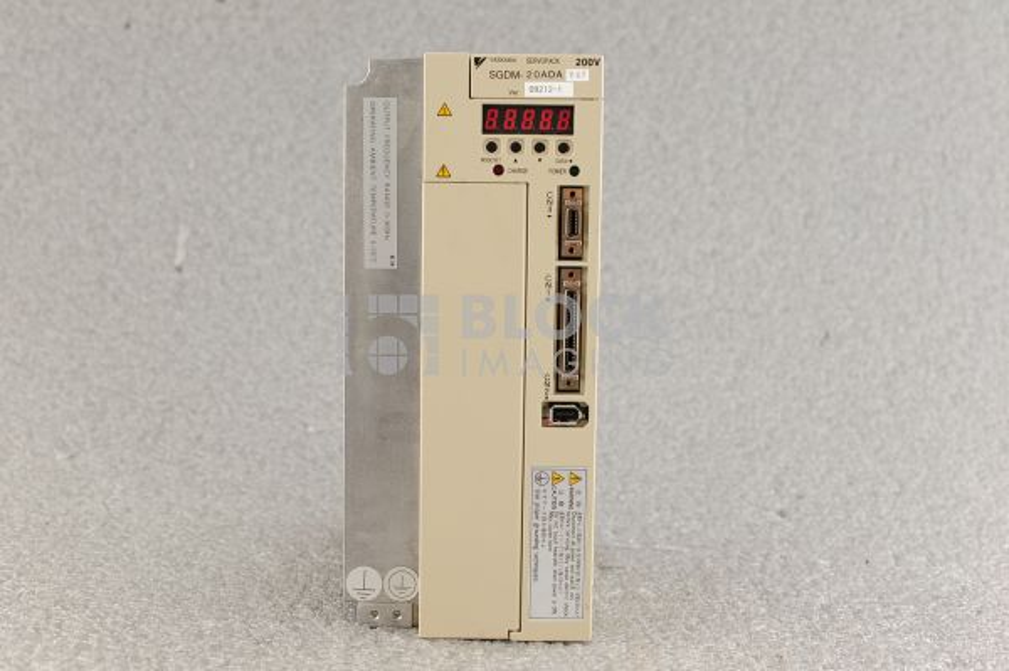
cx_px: 504
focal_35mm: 50
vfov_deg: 26.9
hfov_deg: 39.6
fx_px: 1400
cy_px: 336
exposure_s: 1/125
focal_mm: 50
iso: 1600
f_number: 8
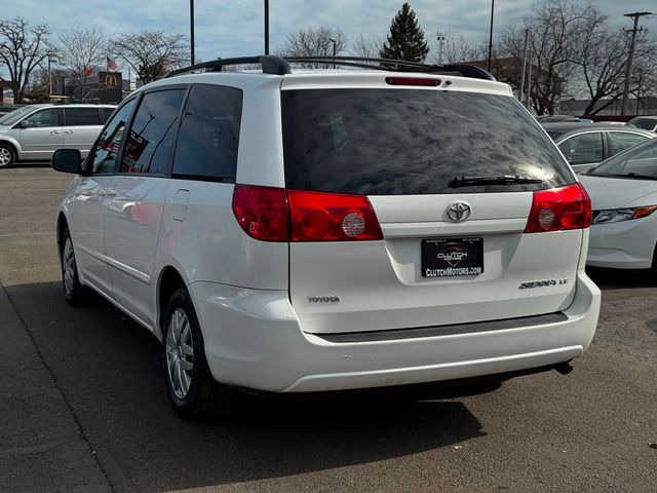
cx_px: 328
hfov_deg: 39.7
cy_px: 246
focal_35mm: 48
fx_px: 911
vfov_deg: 30.3
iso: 64
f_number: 1.78
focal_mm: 6.76
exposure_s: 1/5848
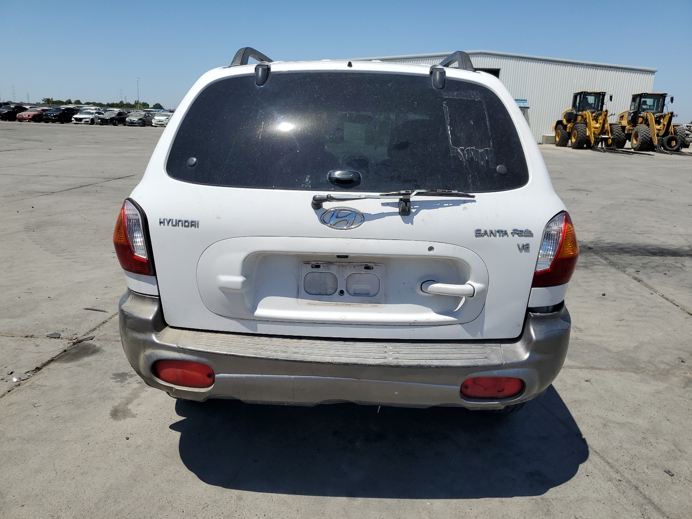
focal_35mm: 26
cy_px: 260
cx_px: 346
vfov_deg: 53.1
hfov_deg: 67.3
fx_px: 520
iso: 50
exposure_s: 1/10000
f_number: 1.5
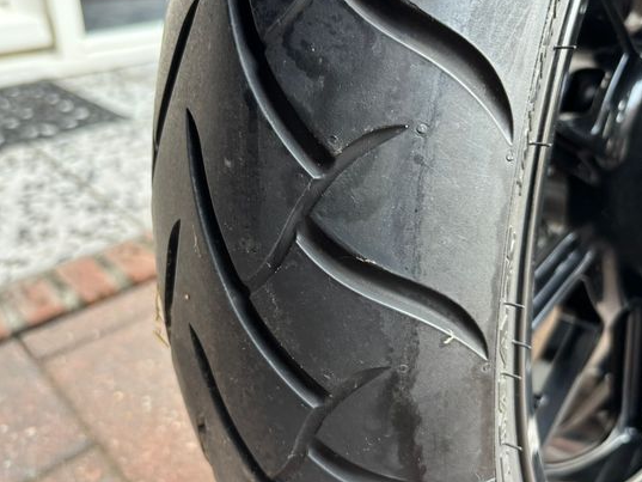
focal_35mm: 31
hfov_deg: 58.3
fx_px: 575
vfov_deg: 45.5
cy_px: 234
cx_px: 324
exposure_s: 1/73
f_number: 1.6
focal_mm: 5.96
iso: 125
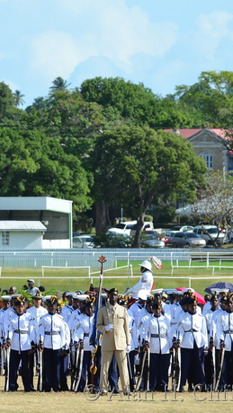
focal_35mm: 477
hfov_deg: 2.5
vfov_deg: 4.5
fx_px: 5235
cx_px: -22
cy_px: 206
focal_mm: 200
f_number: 5.6
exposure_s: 1/640
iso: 160
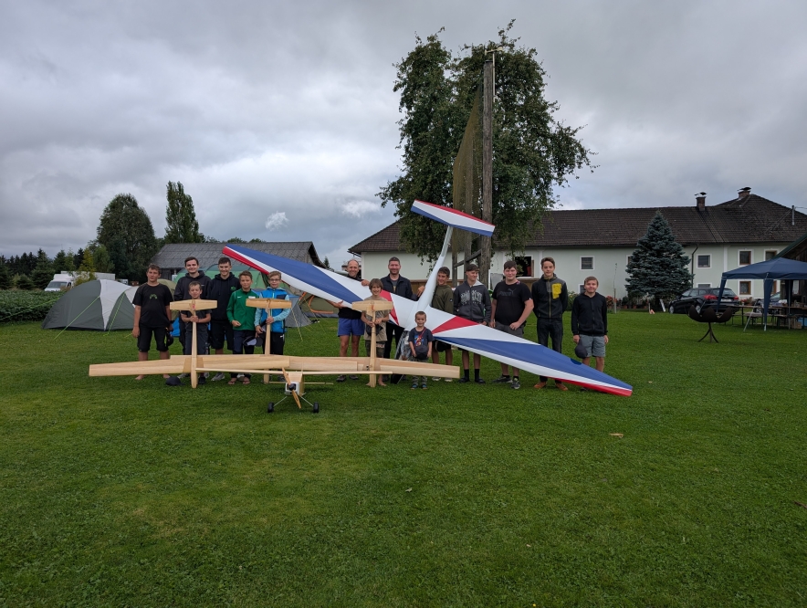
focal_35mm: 24
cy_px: 304
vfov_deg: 57.0
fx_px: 560
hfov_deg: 71.5
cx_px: 404
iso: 21
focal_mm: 6.9
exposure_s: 1/633
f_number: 1.68
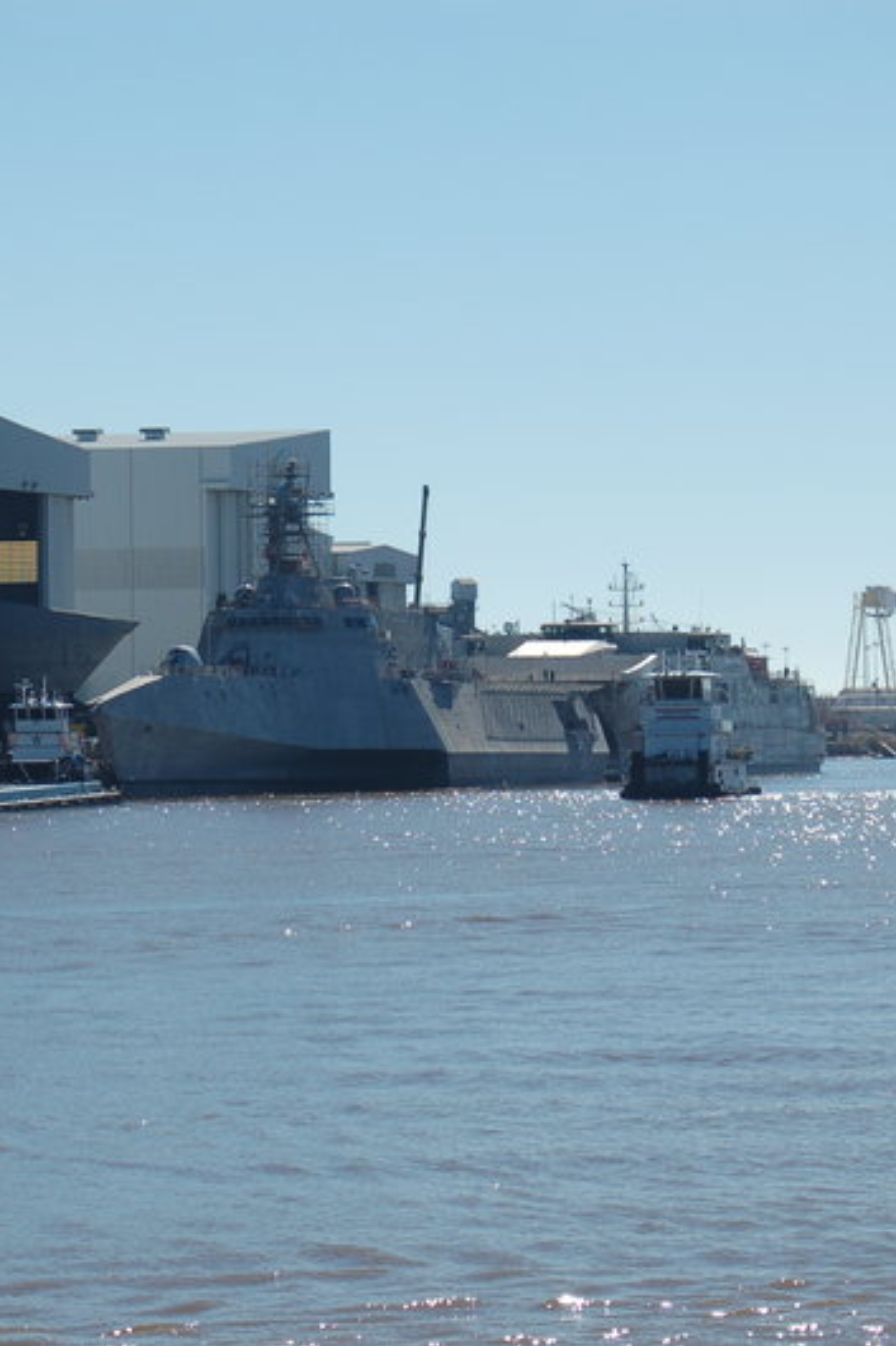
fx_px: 6761
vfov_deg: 11.4
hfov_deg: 7.6
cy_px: 673
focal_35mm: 181
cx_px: 378
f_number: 8
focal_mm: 80
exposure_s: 1/1000
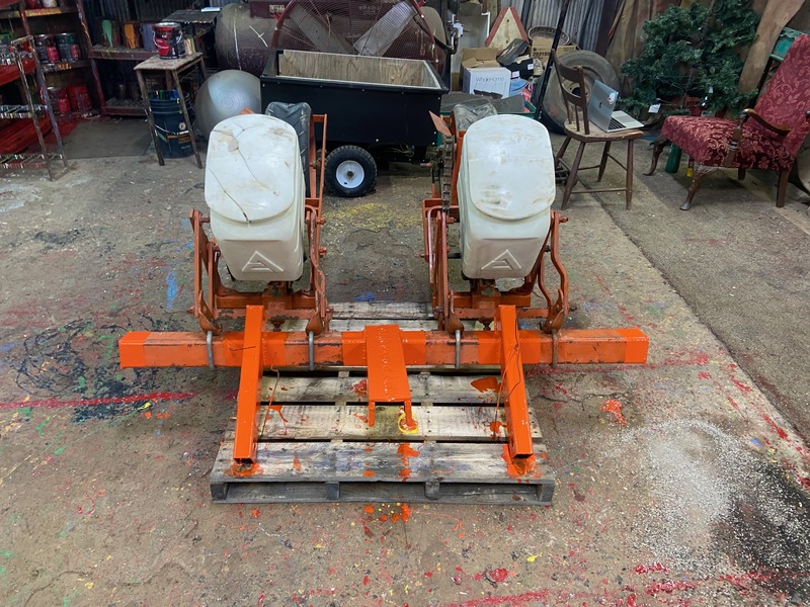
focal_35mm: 26
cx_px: 405
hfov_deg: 67.3
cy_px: 304
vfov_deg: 53.1
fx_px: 608
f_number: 1.8
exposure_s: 1/60
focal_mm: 4.25
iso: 200
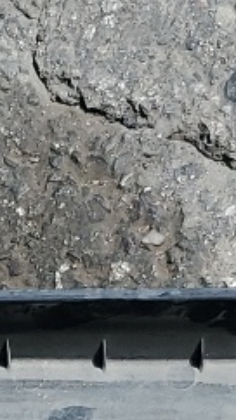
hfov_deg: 6.5
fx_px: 2082
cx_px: 17
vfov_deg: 10.9
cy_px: 731
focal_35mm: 187
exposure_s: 1/3333
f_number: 1.5
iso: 50
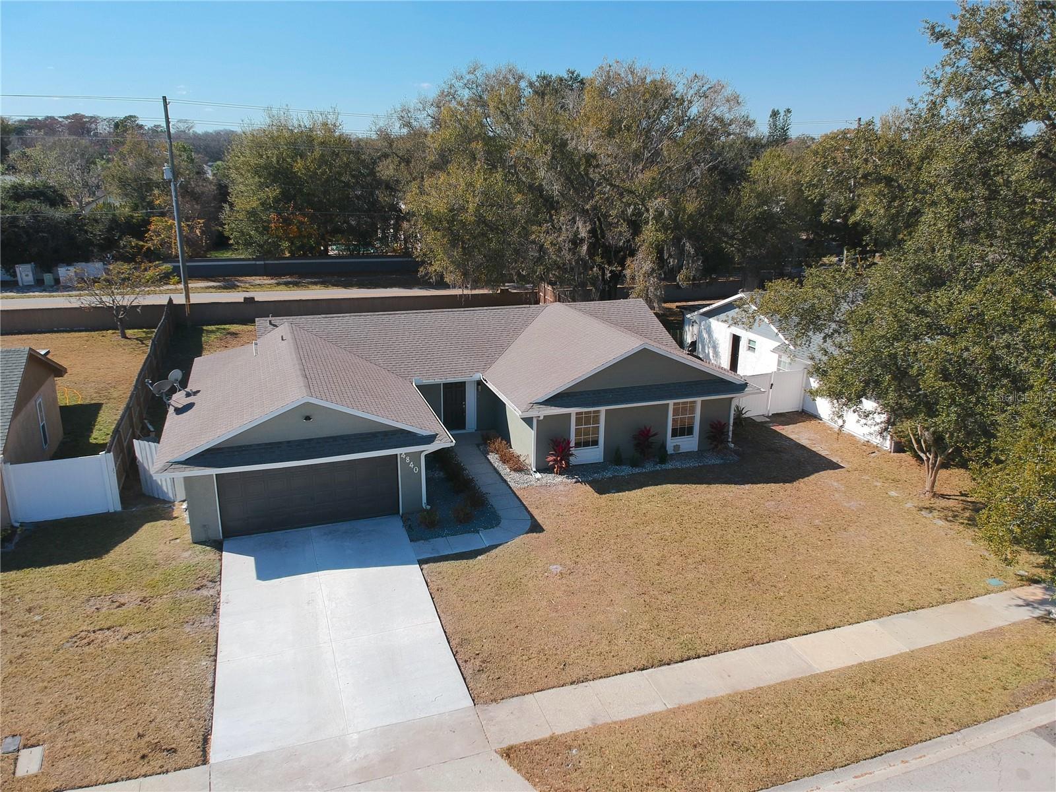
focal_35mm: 25
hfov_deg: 69.4
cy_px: 396
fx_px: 763
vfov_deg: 54.9
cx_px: 528
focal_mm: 4.49
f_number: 2.6
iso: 100
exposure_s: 1/1250
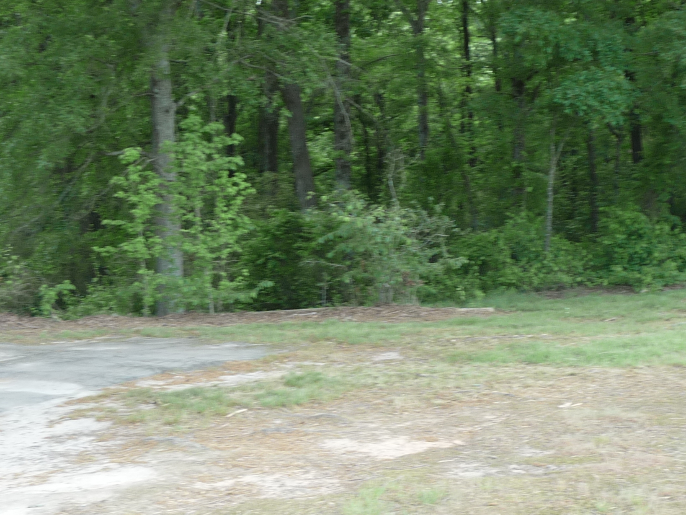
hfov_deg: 32.2
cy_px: 268
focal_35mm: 60
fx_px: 1189
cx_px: 372
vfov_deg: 24.4
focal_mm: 5
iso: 100
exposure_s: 1/60
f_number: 3.4
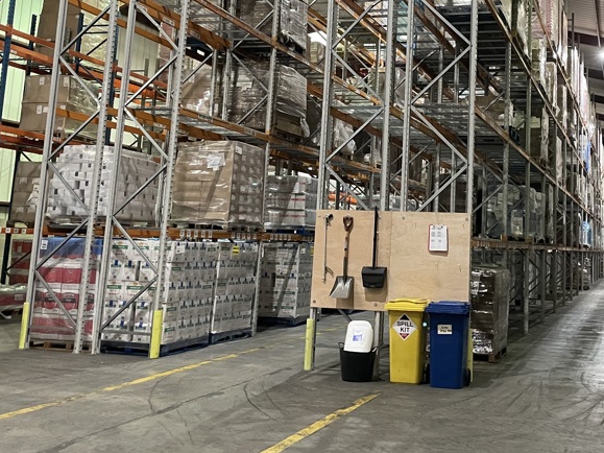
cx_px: 427
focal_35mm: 46
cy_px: 125
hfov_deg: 40.5
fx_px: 802
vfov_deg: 31.1
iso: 500
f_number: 1.6
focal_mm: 4.2
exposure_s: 1/50
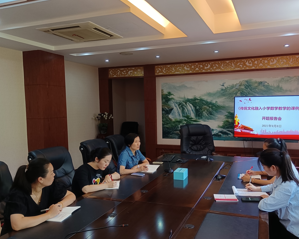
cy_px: 127
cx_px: 167
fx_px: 265
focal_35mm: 30
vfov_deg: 48.5
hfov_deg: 58.6
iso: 313
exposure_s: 1/50
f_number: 1.9
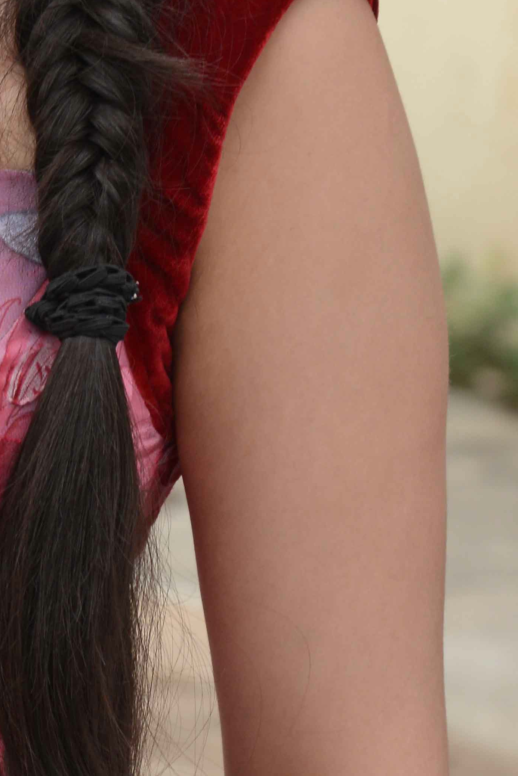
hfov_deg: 4.2
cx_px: -280
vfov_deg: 6.3
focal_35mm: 326
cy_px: 193
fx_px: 7031
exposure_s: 1/160
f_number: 8
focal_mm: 92
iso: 640
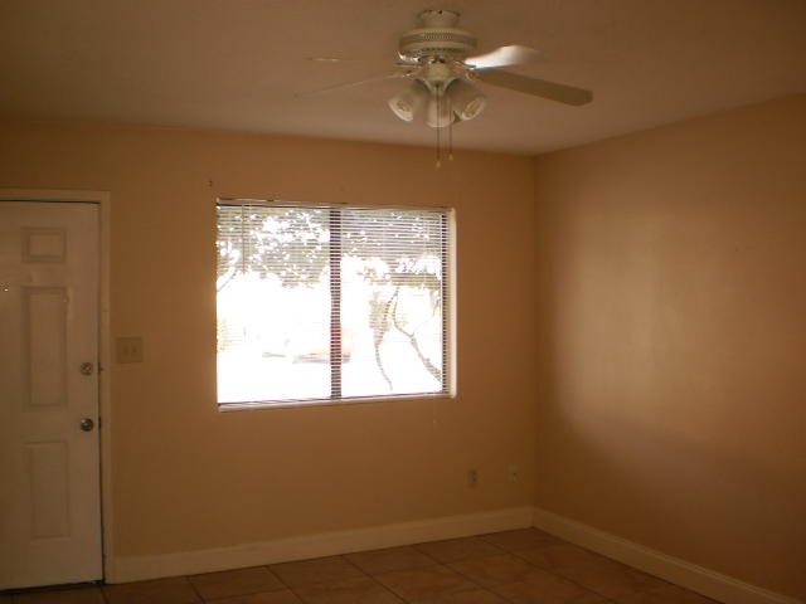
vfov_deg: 39.7
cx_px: 403
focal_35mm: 36
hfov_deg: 51.4
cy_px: 302
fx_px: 838
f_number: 3.1
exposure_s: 1/50
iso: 100
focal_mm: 6.3
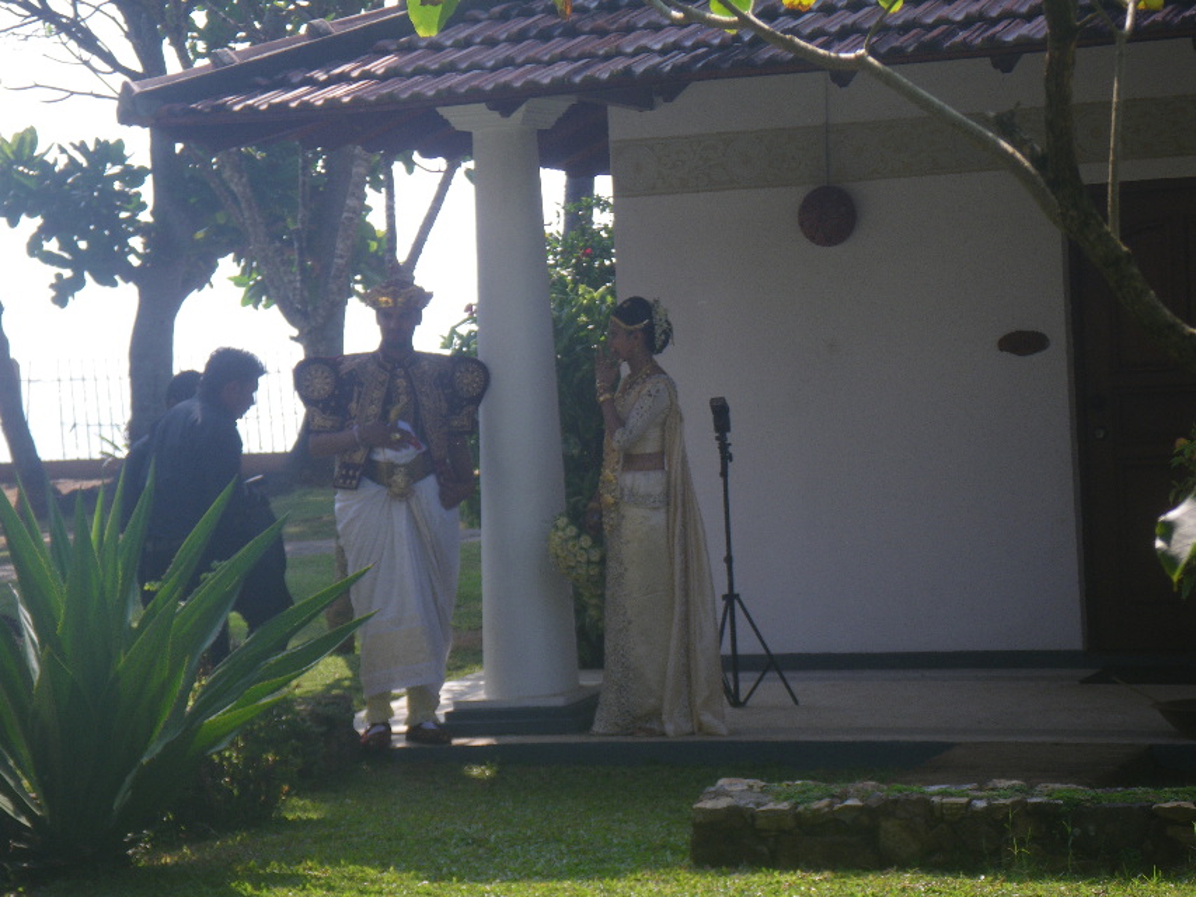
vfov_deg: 15.7
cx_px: 598
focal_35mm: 94
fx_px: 3248
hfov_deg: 20.9
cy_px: 448
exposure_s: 1/160
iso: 50
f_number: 5
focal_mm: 16.7
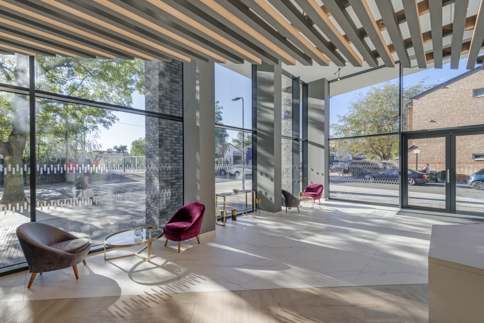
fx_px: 202
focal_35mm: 15
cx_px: 242
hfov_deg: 100.4
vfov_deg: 77.3
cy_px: 162
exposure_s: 1/60
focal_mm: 15
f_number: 9
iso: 100
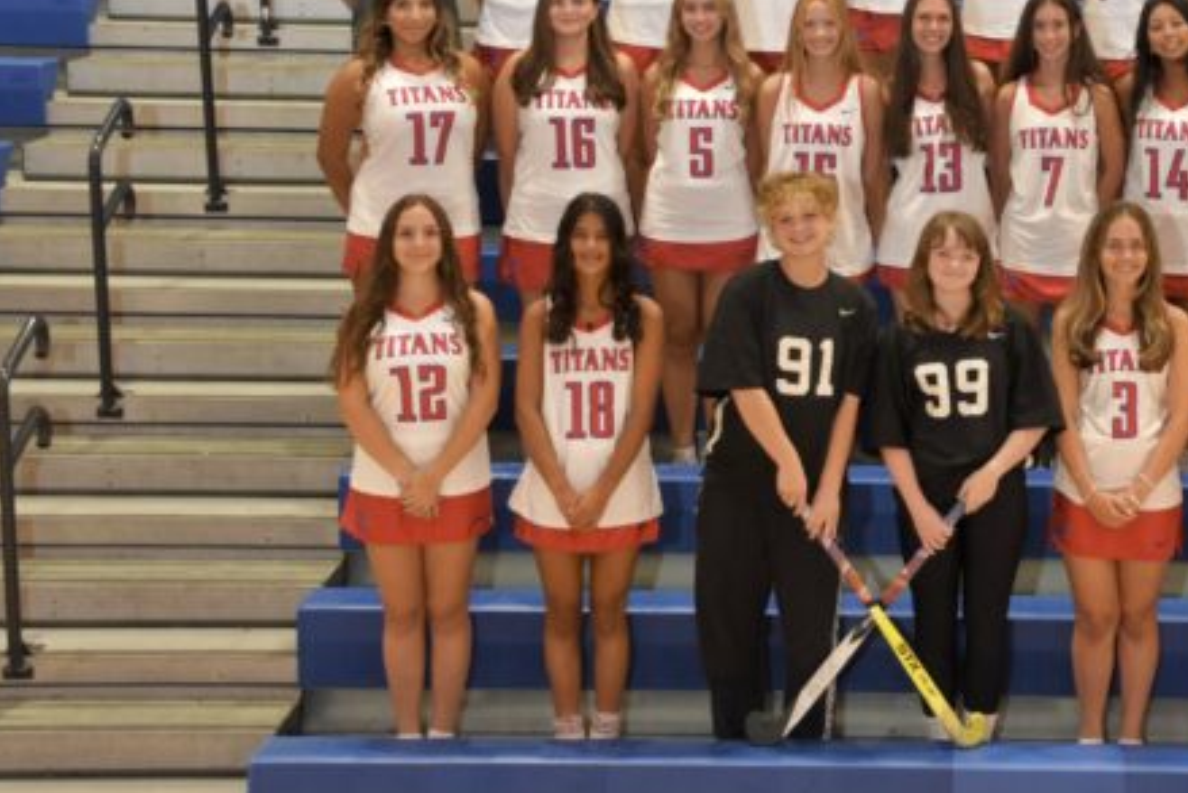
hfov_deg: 21.9
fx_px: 3033
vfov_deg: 14.8
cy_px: 214
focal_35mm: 92
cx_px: 923
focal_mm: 35
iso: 1000
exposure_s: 1/100
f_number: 5
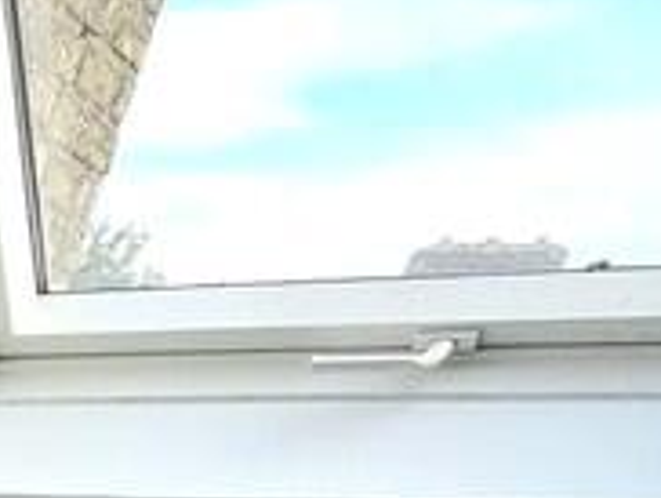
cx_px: -995
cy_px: 1349
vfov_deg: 12.7
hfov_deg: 14.4
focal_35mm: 73
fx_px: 1396
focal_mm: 2.2
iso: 80
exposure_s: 1/370
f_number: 2.2
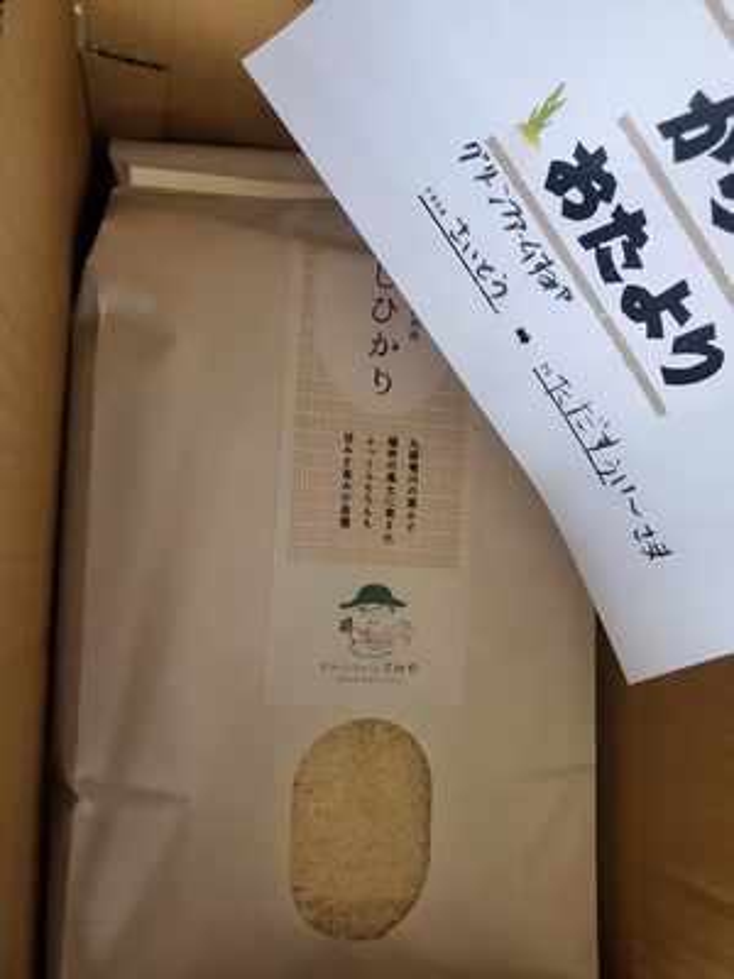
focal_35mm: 26
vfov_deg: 67.3
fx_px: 735
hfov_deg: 53.1
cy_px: 490
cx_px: 367
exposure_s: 1/50
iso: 200
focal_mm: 4.3
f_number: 2.4
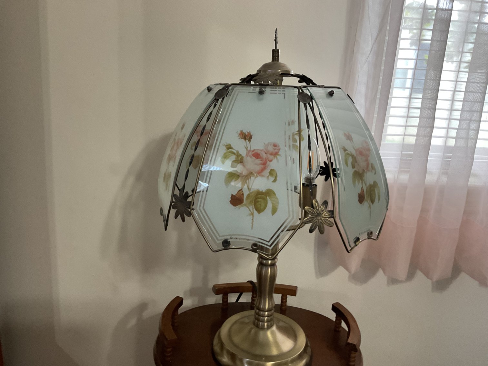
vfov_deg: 48.2
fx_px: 409
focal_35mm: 29
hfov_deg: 61.7
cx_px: 244
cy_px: 183
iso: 160
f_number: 1.8
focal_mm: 3
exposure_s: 1/60
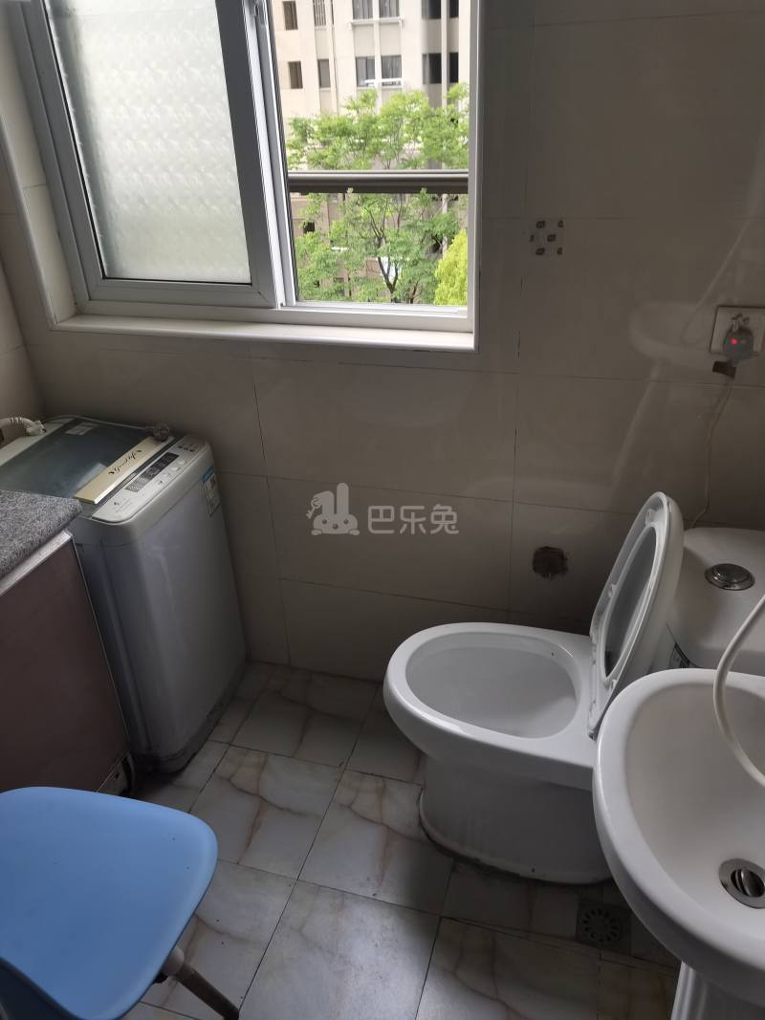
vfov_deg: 65.3
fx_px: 796
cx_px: 382
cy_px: 510
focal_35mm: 27
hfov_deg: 51.3
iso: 50
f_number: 1.9
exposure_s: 1/100
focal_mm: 5.58
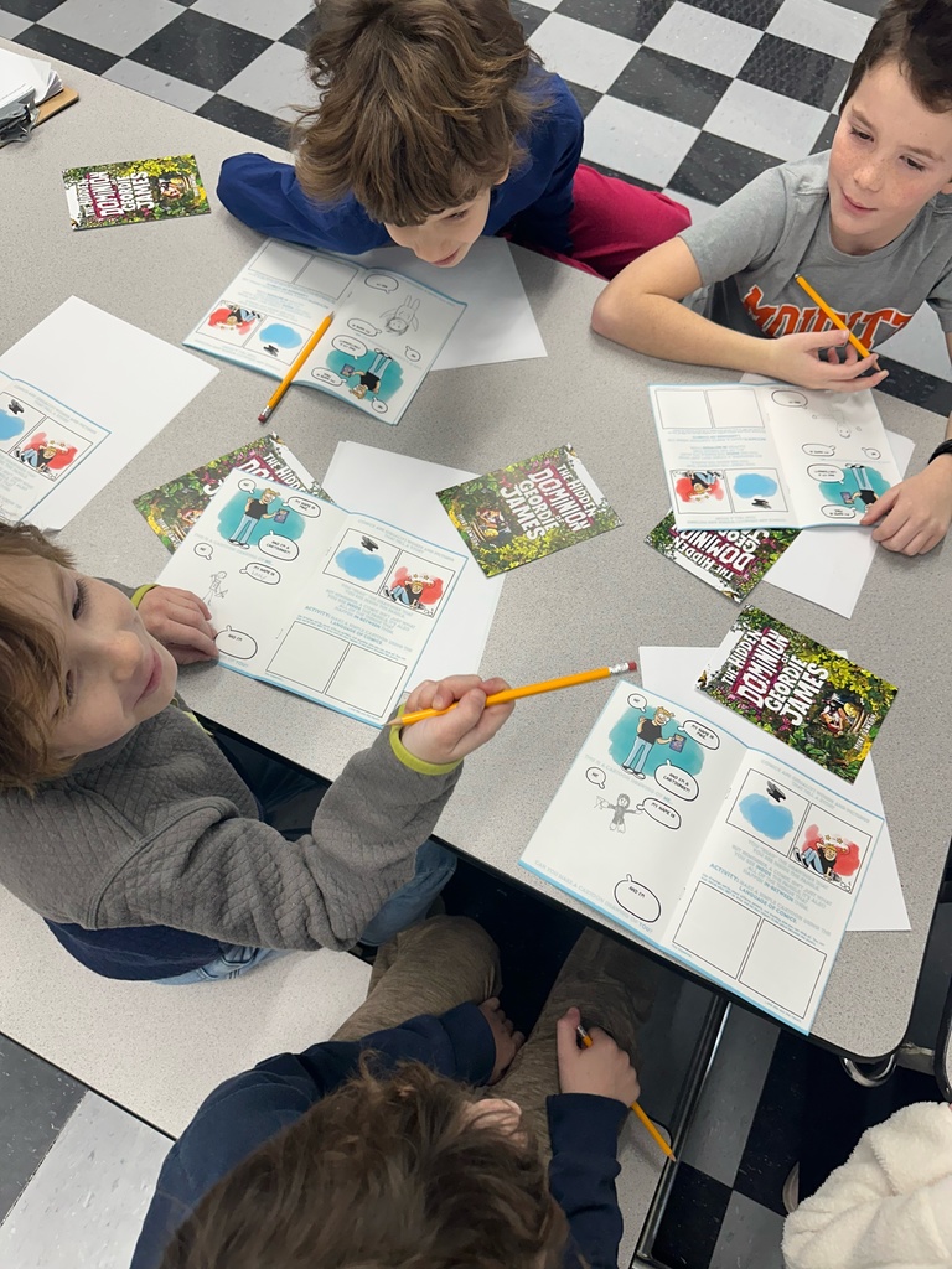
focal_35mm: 24
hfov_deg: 56.8
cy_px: 634
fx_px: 880
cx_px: 476
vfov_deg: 71.6
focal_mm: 6.86
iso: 125
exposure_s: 1/120
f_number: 1.78
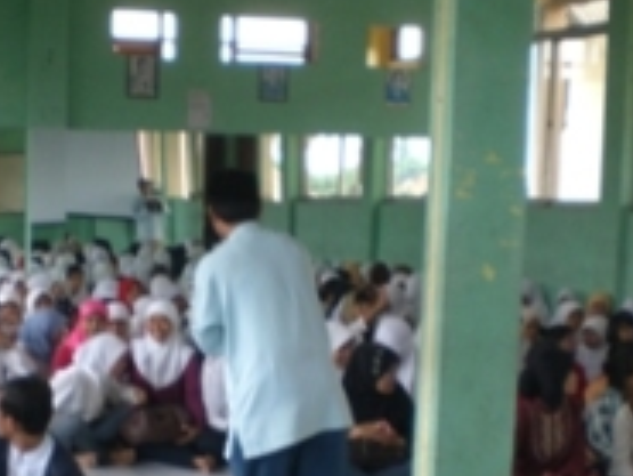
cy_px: 438
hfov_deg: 23.5
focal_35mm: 82
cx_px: 127
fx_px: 1500
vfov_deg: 17.7
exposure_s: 1/60
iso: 100
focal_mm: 6.3
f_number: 3.1
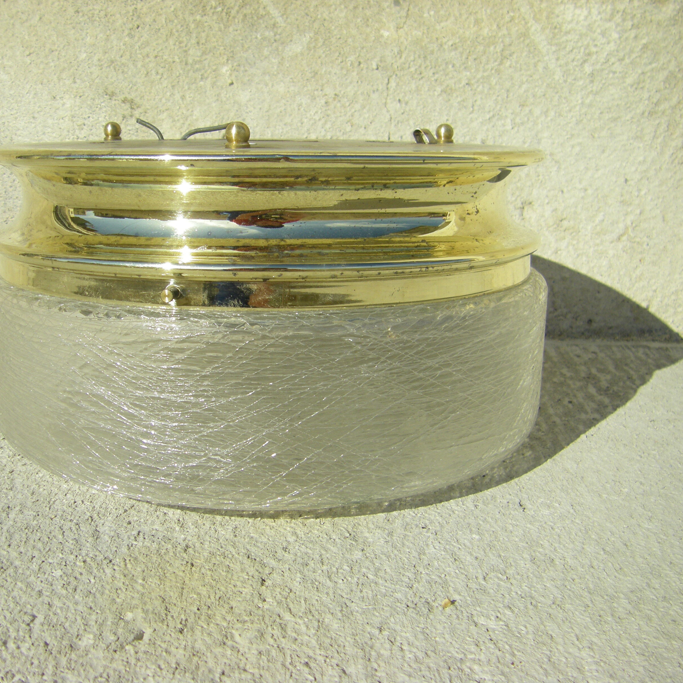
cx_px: 298
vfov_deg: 37.6
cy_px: 342
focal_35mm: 45
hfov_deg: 37.5
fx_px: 1005
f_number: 7
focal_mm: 6.3
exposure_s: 1/320
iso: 64
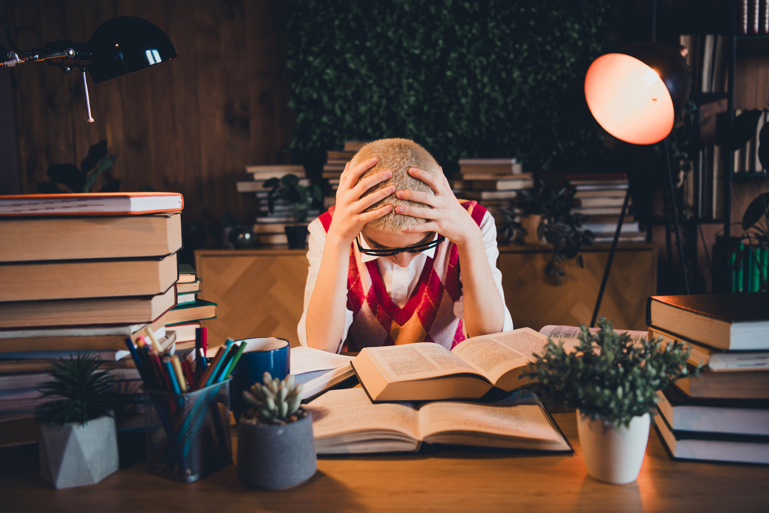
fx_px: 726
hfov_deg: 55.8
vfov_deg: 38.9
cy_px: 256
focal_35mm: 34
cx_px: 384
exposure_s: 1/125
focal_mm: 34
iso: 640
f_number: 2.8
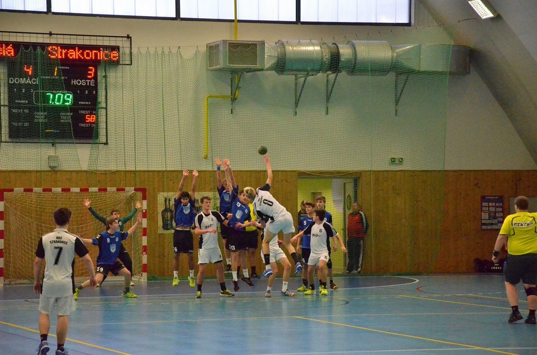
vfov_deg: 10.7
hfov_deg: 16.1
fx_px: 1897
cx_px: 268
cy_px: 178
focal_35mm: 128
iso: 6400
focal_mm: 85
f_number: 5.6
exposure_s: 1/800
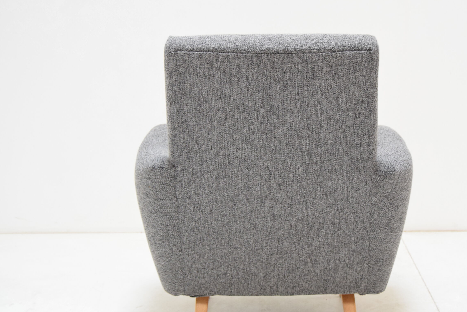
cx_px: 275
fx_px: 818
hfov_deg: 31.8
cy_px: 181
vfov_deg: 21.6
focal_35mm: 63
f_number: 5
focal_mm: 32
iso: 1600
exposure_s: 1/100
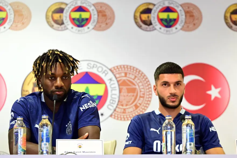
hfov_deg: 15.1
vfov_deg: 10.1
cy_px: 79
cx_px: 118
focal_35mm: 136
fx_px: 895
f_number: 2.8
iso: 2000
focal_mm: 91
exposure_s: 1/80
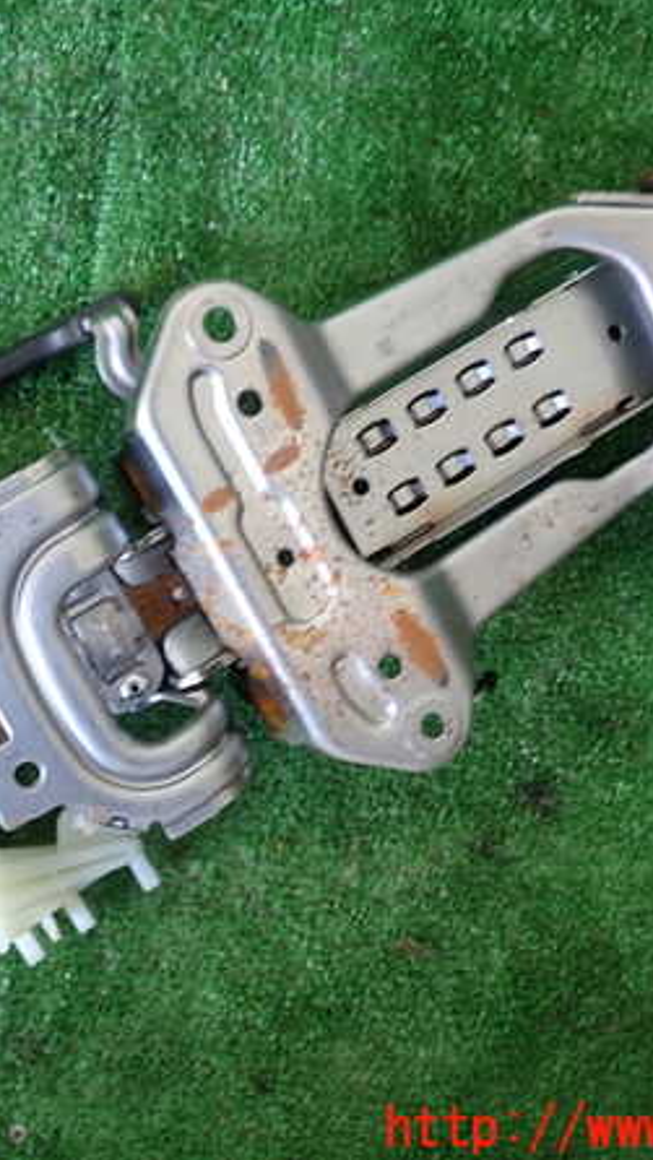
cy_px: 577
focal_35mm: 44
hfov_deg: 26.9
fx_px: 1354
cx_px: 193
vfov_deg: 46.4
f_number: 2.3
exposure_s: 1/30
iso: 200
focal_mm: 5.4
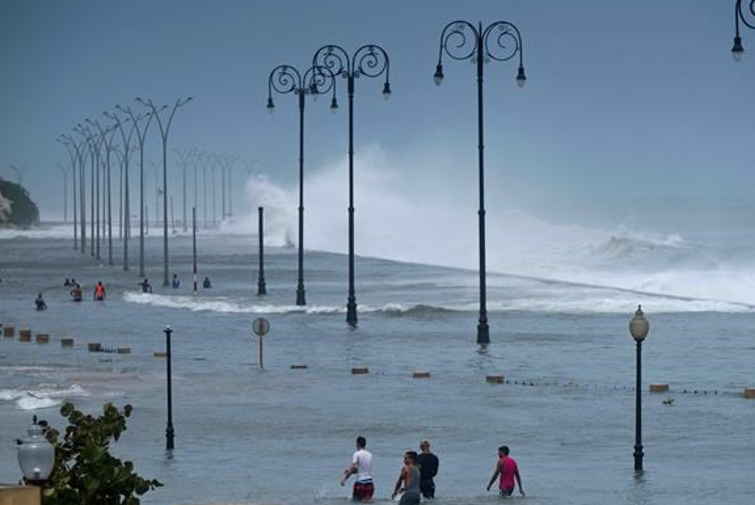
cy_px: 270
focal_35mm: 228
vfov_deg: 6.0
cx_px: 422
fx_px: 4785
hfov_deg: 9.0
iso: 320
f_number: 3.2
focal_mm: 135
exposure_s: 1/8000
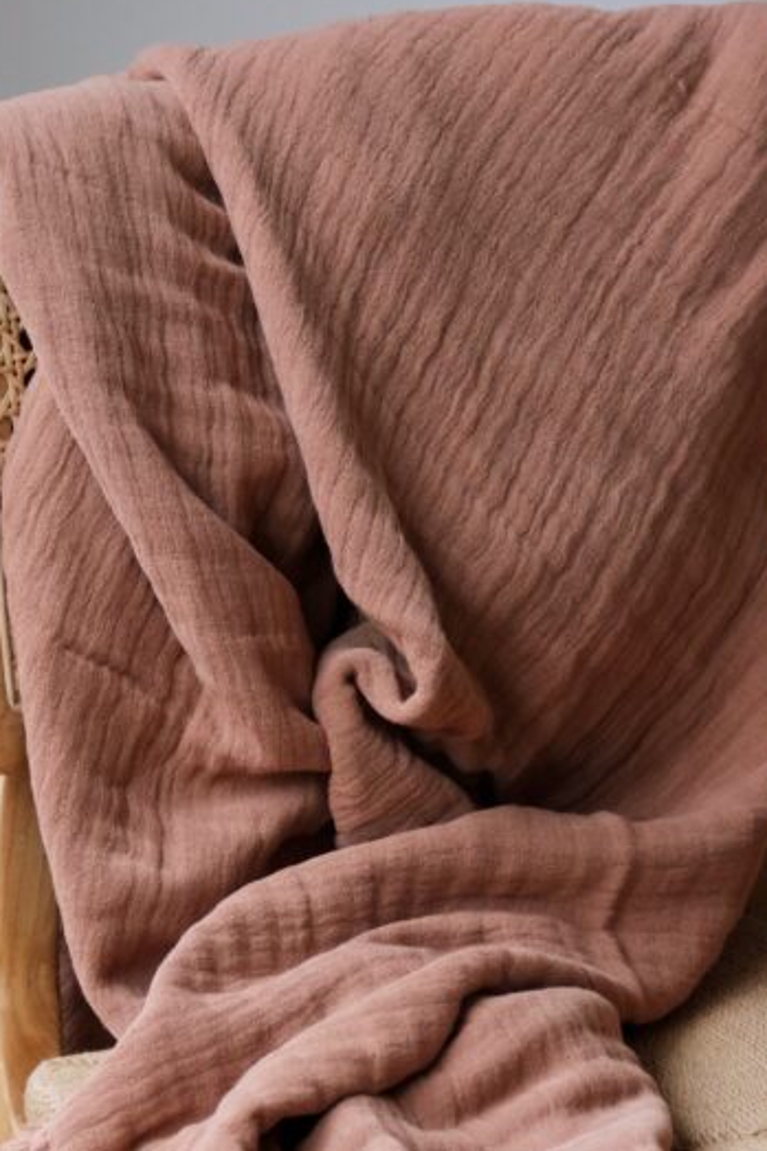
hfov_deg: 14.9
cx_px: 187
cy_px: 923
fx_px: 2910
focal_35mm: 91
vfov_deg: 22.1
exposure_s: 1/52
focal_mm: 35
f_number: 2.8
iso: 250
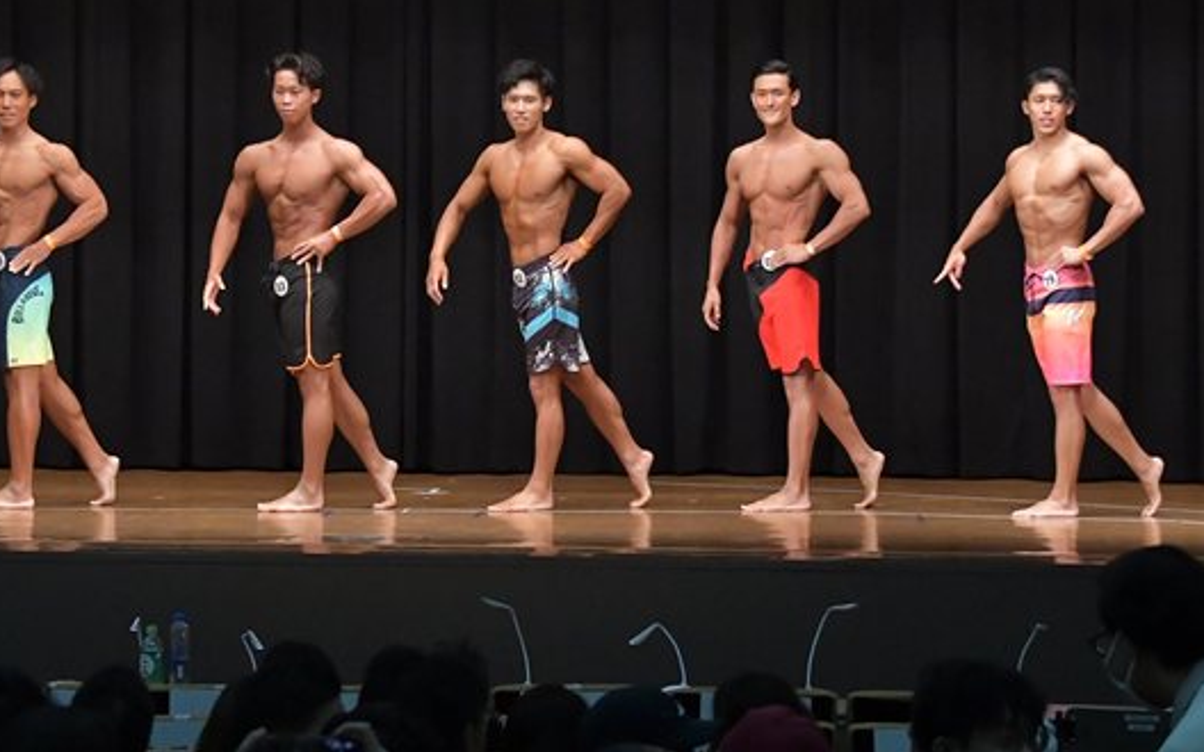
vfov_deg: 9.0
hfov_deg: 14.4
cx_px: 430
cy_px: 212
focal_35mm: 145
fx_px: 4758
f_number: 5.6
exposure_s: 1/400
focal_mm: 65
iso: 6400
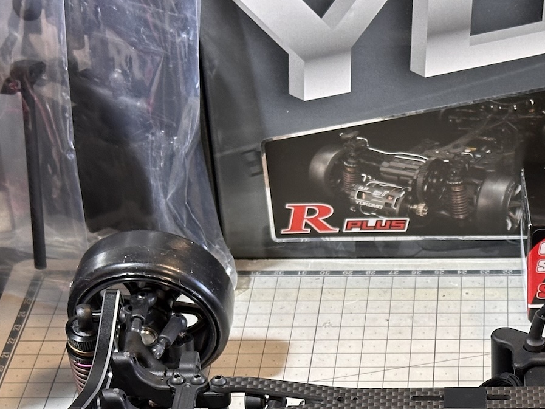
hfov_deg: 18.0
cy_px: 445
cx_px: 520
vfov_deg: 13.6
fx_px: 1685
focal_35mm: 107
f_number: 1.78
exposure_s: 1/50
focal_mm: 6.86
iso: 160
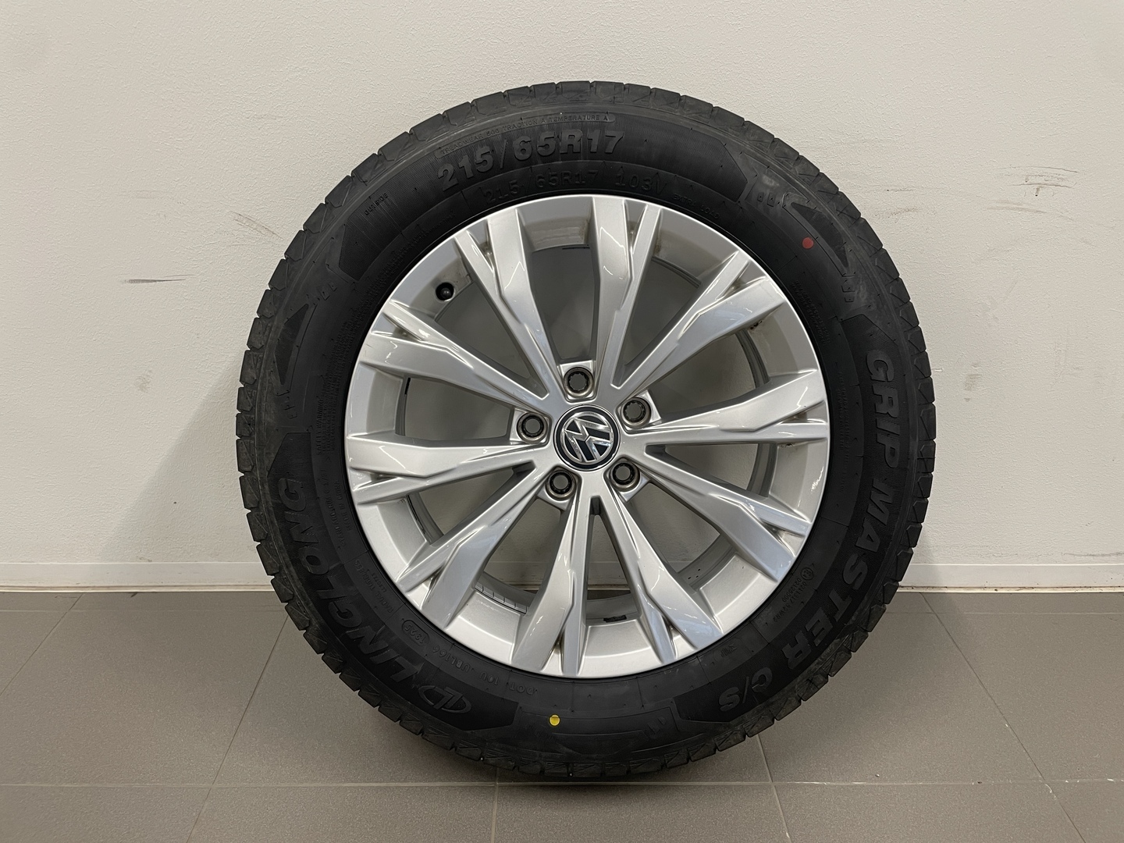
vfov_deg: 53.1
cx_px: 562
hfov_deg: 67.3
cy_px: 422
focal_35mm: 26
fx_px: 844
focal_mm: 4.2
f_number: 1.6
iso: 64
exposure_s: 1/50
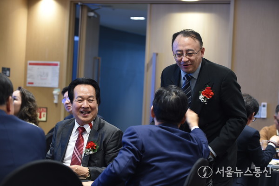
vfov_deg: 13.9
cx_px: 140
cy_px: 93
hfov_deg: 20.8
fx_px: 759
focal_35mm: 98
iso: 800
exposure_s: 1/60
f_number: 4
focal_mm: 98
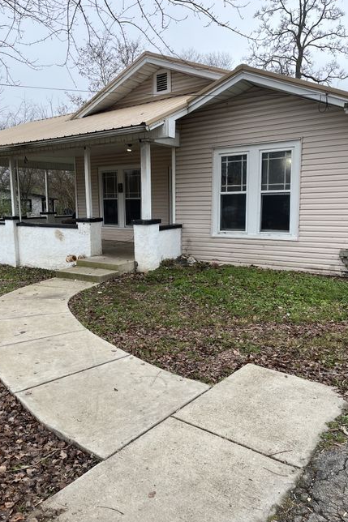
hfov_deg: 46.3
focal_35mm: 28
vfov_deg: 65.5
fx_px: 406
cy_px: 258
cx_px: 152
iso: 50
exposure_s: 1/311
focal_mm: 5.1
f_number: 1.6
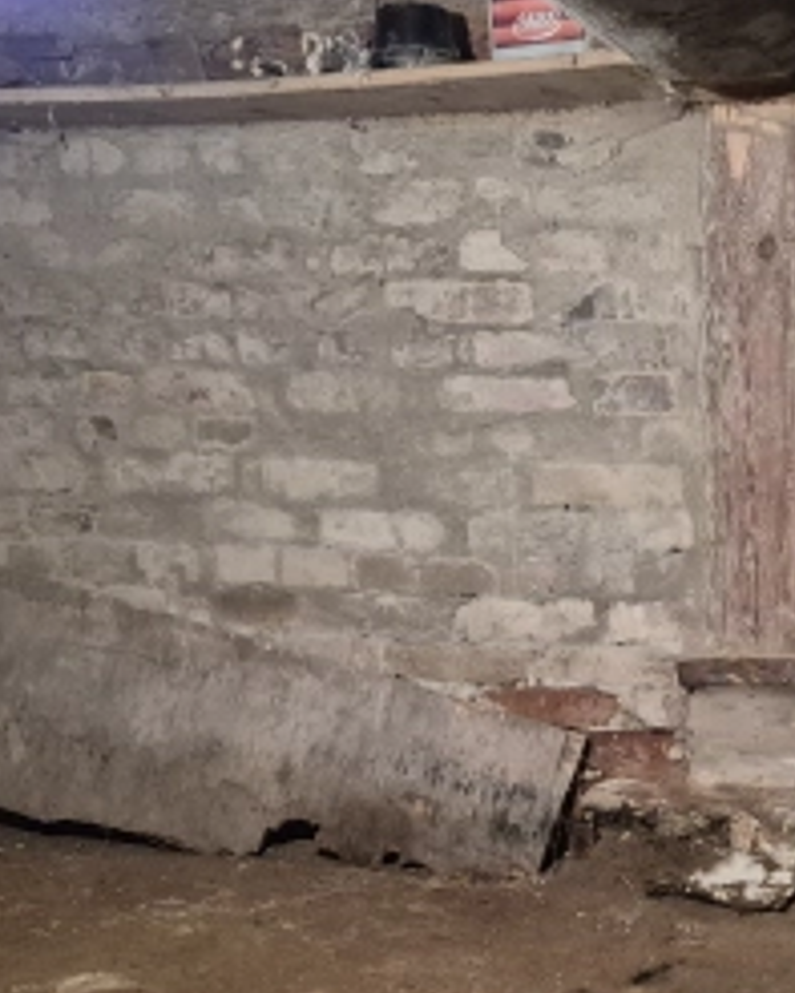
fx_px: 1675
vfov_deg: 32.8
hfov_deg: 25.4
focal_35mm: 57
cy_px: 642
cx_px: 791
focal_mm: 5.4
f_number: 1.8
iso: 2000
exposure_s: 1/50
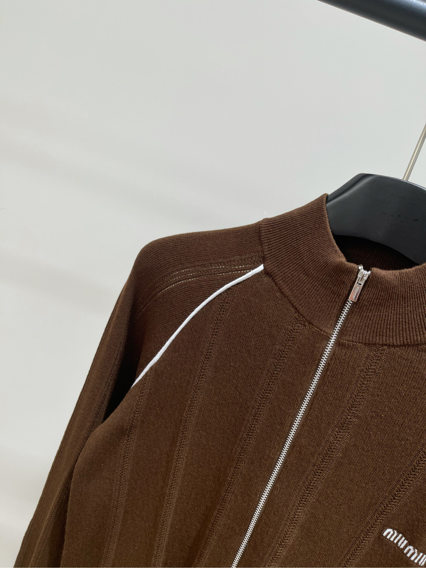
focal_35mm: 26
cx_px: 213
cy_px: 284
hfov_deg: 53.1
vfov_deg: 67.3
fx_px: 427
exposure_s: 1/134
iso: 32
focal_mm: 5.1
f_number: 1.6
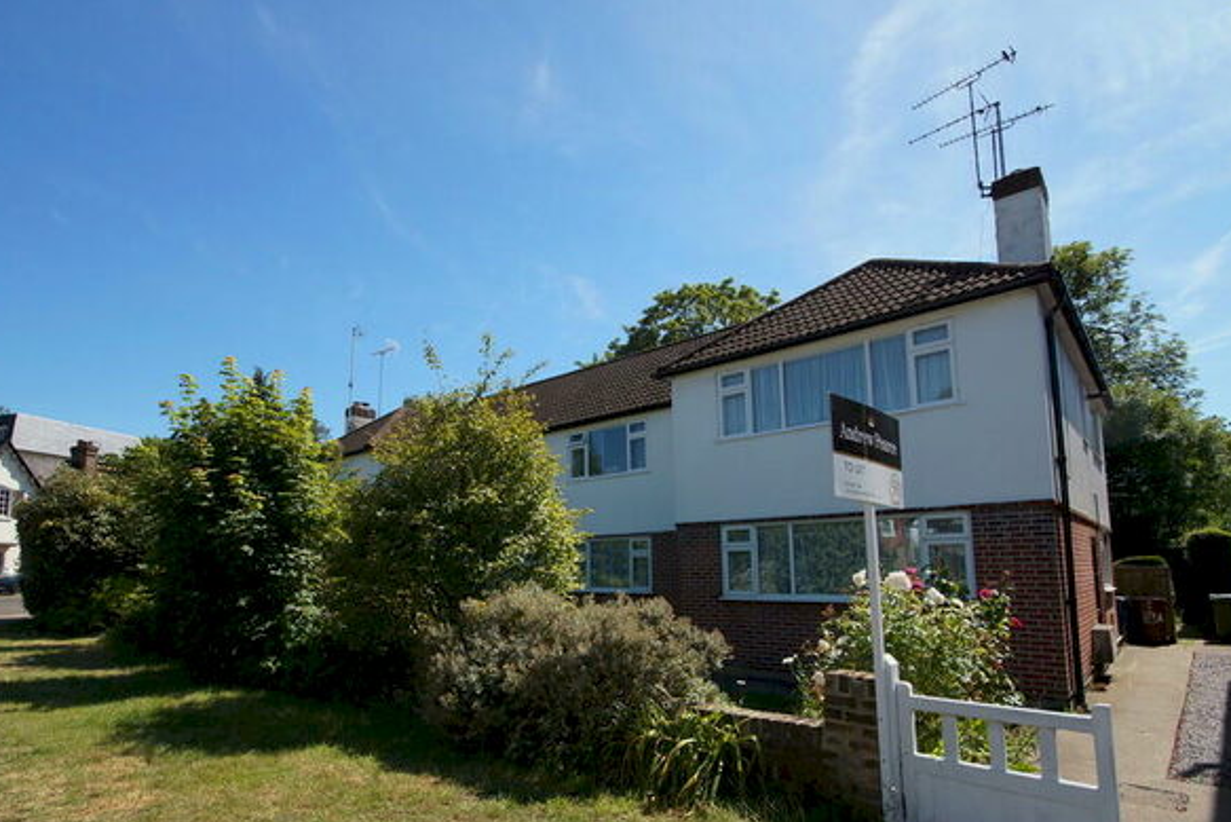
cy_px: 491
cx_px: 608
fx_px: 616
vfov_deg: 66.8
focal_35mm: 18
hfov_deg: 90.0
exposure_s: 1/200
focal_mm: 10
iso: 100
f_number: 9
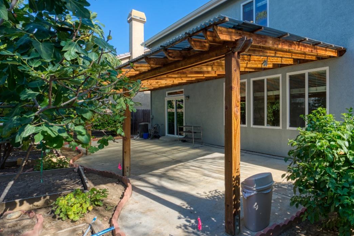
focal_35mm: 20
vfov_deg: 61.9
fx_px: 197
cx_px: 238
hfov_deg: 81.0
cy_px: 120
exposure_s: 1/200
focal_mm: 14
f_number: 10
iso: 400
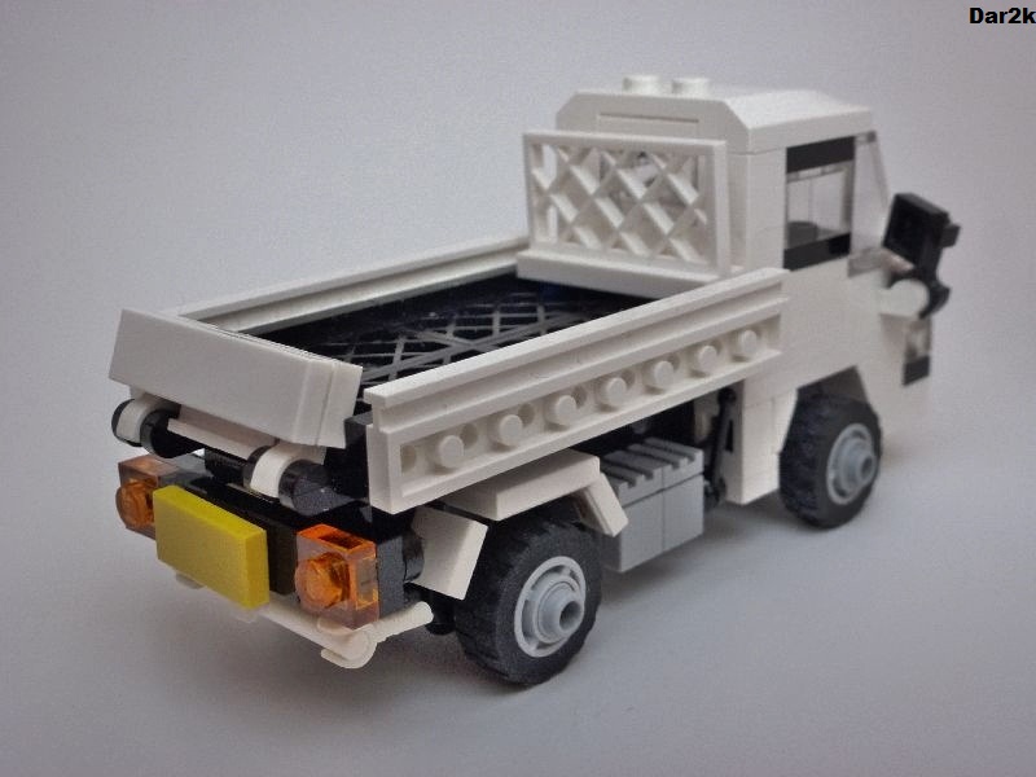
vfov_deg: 32.2
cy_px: 388
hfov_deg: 42.1
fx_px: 1347
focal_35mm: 45
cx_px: 518
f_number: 4
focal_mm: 8
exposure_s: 1/6
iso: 400
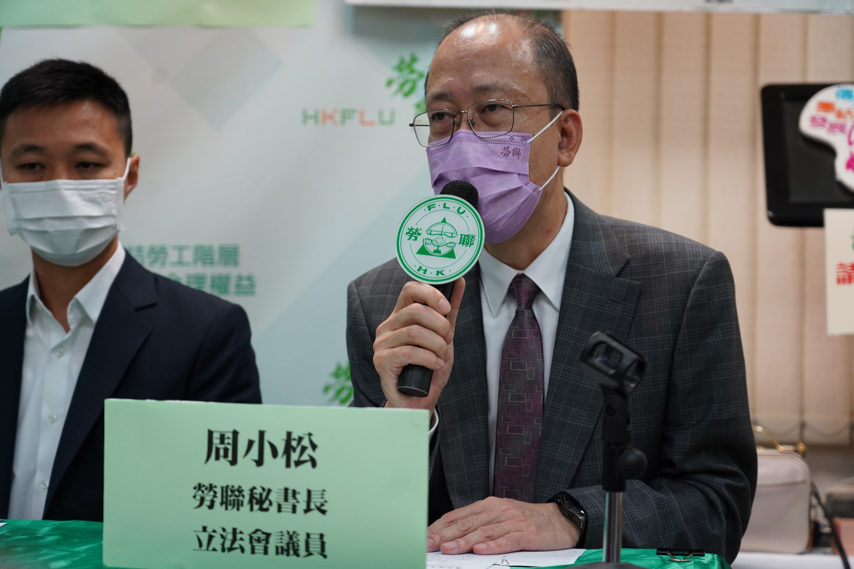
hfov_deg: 28.8
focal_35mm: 70
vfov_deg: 19.4
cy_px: 284
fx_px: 1660
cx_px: 427
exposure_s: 1/80
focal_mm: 70
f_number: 4
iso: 800
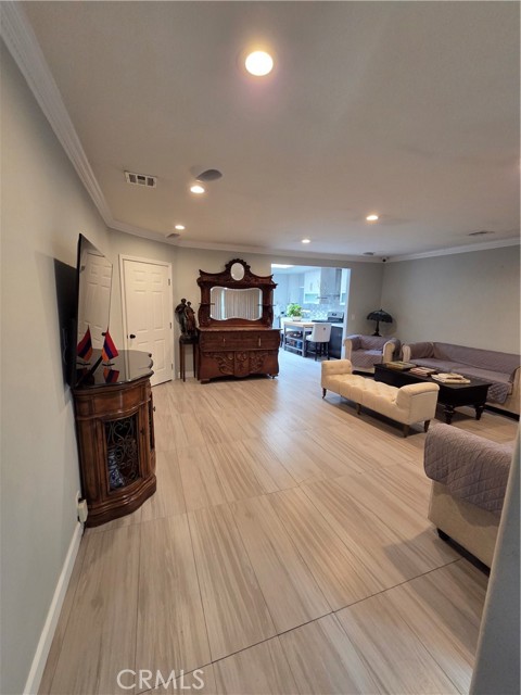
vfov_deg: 106.2
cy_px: 348
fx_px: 261
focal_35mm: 13
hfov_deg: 89.9
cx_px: 260
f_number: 2.2
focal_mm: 2.2
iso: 320
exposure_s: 1/60
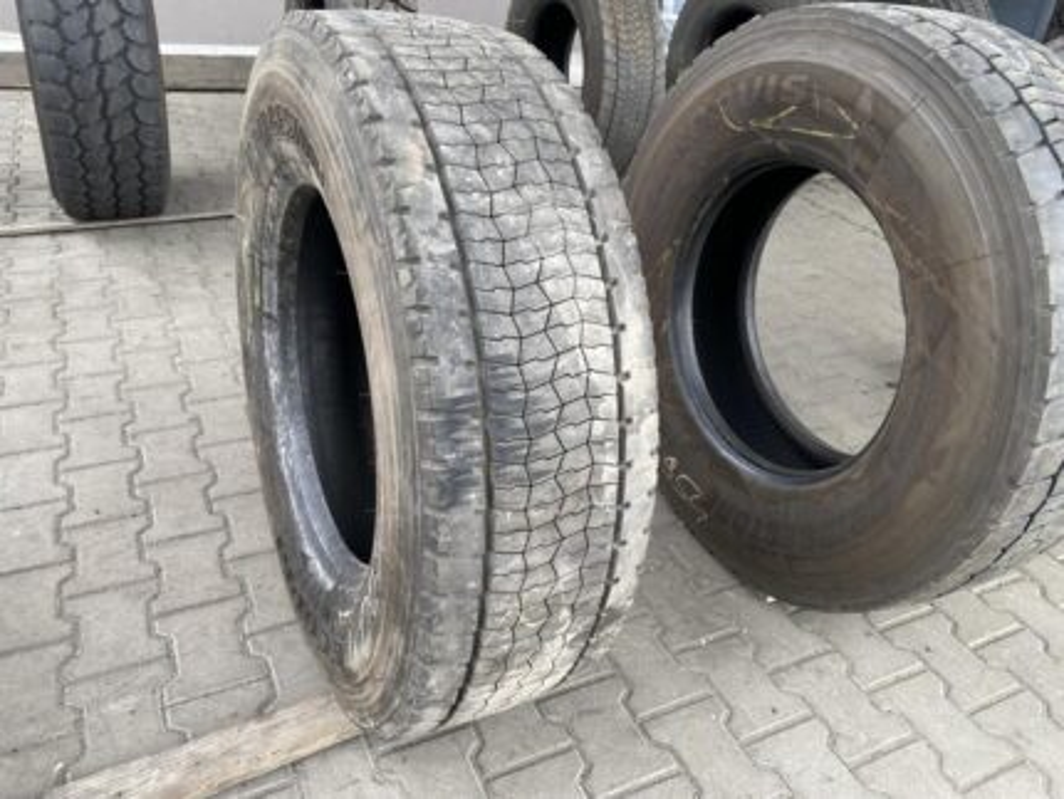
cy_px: 400
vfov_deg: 53.1
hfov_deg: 67.3
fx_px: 800
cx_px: 532
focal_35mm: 26
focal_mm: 4.25
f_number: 1.8
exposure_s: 1/122
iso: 40
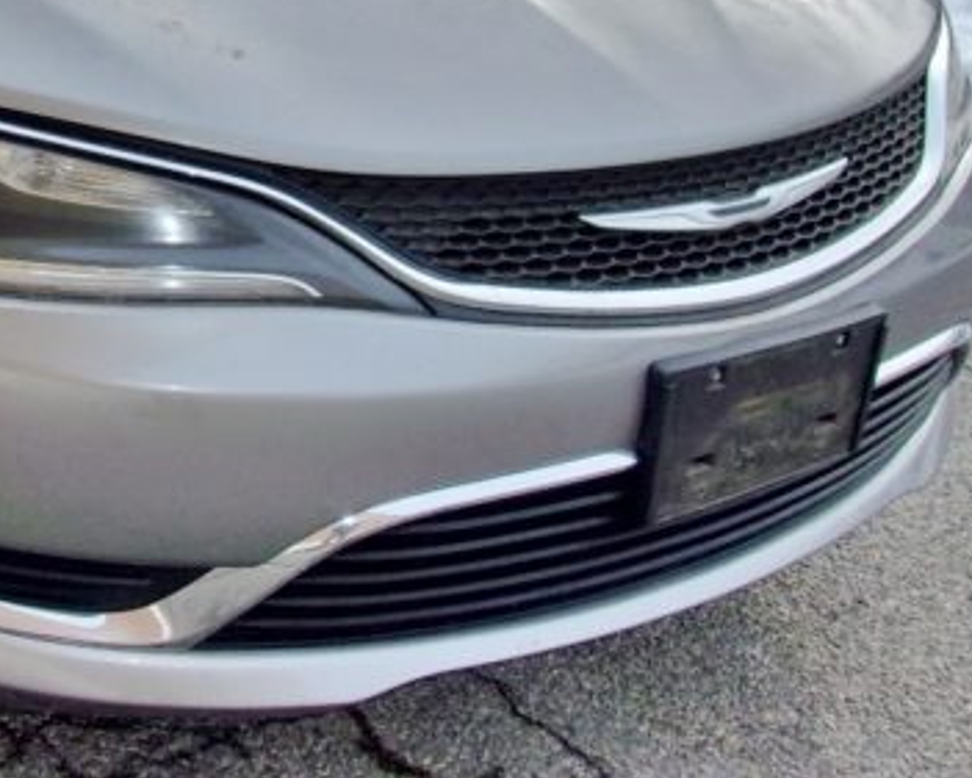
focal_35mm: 60
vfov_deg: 24.8
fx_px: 1727
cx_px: 172
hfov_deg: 30.5
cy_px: 105
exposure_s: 1/105
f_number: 10.4
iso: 200
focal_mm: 4.9
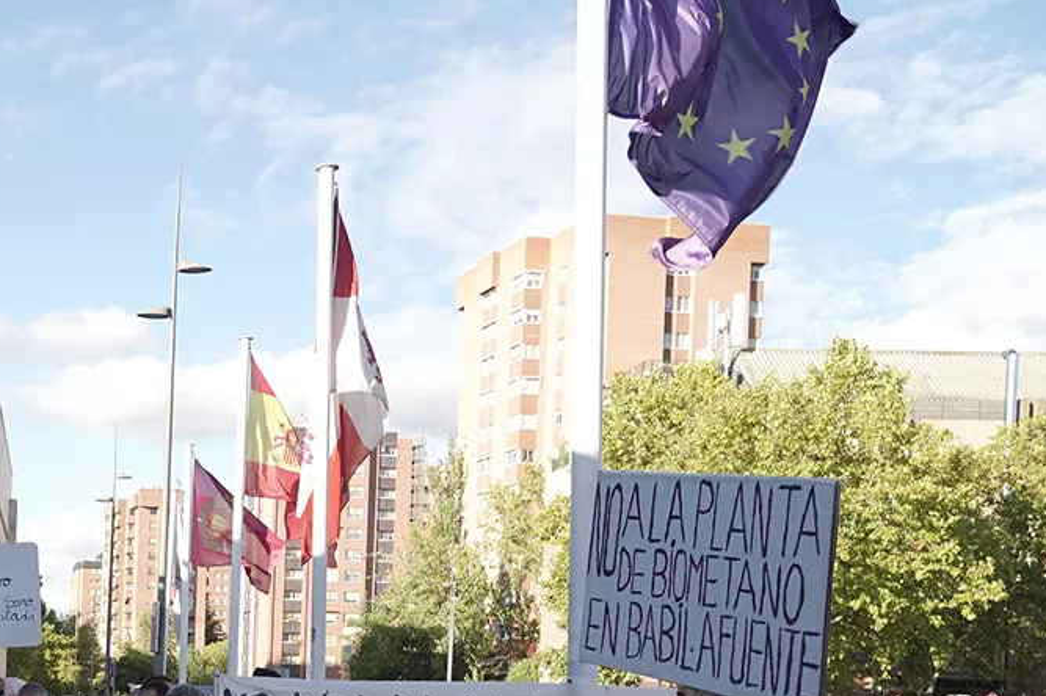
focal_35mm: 54
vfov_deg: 23.6
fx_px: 1568
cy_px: 746
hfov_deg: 32.5
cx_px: -104
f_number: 5.6
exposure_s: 1/160
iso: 100
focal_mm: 24
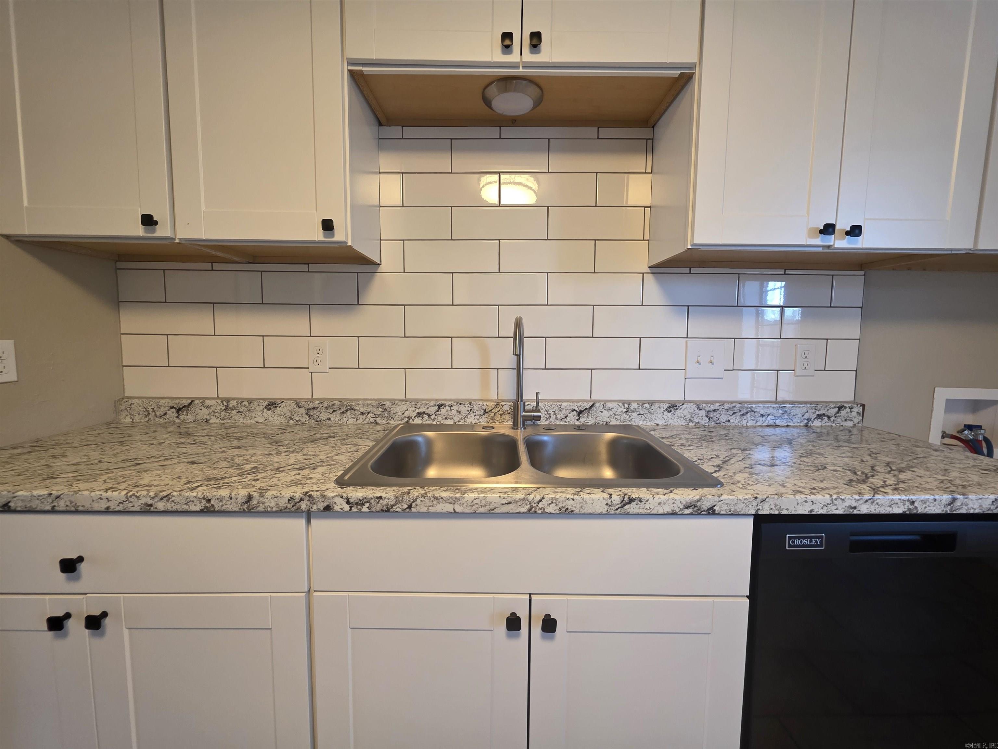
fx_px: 375
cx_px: 499
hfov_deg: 106.2
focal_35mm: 13
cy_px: 374
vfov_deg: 89.9
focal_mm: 2.2
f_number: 1.9
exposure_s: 1/60
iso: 160
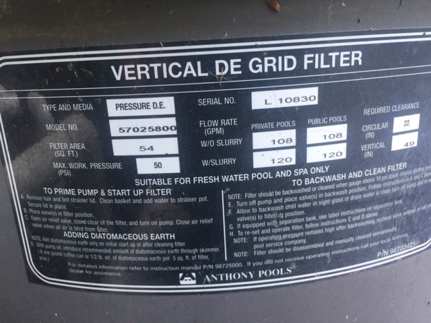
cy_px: 162
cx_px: 216
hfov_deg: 61.7
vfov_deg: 48.2
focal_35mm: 29
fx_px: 361
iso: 32
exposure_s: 1/40
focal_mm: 4.15
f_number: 2.2
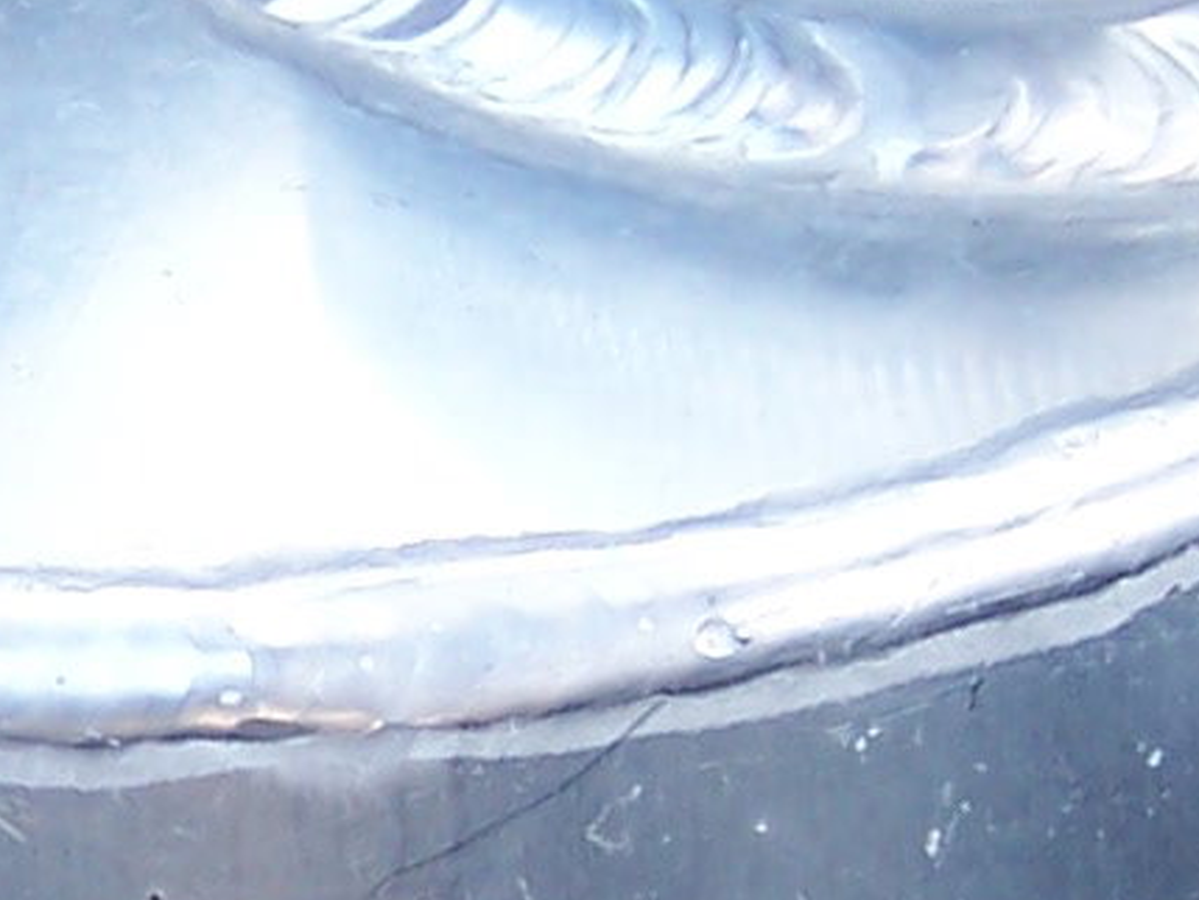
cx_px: -34
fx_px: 7068
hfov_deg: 9.6
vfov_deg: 7.3
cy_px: 707
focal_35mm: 204
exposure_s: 1/45
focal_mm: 6.3
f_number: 2.8
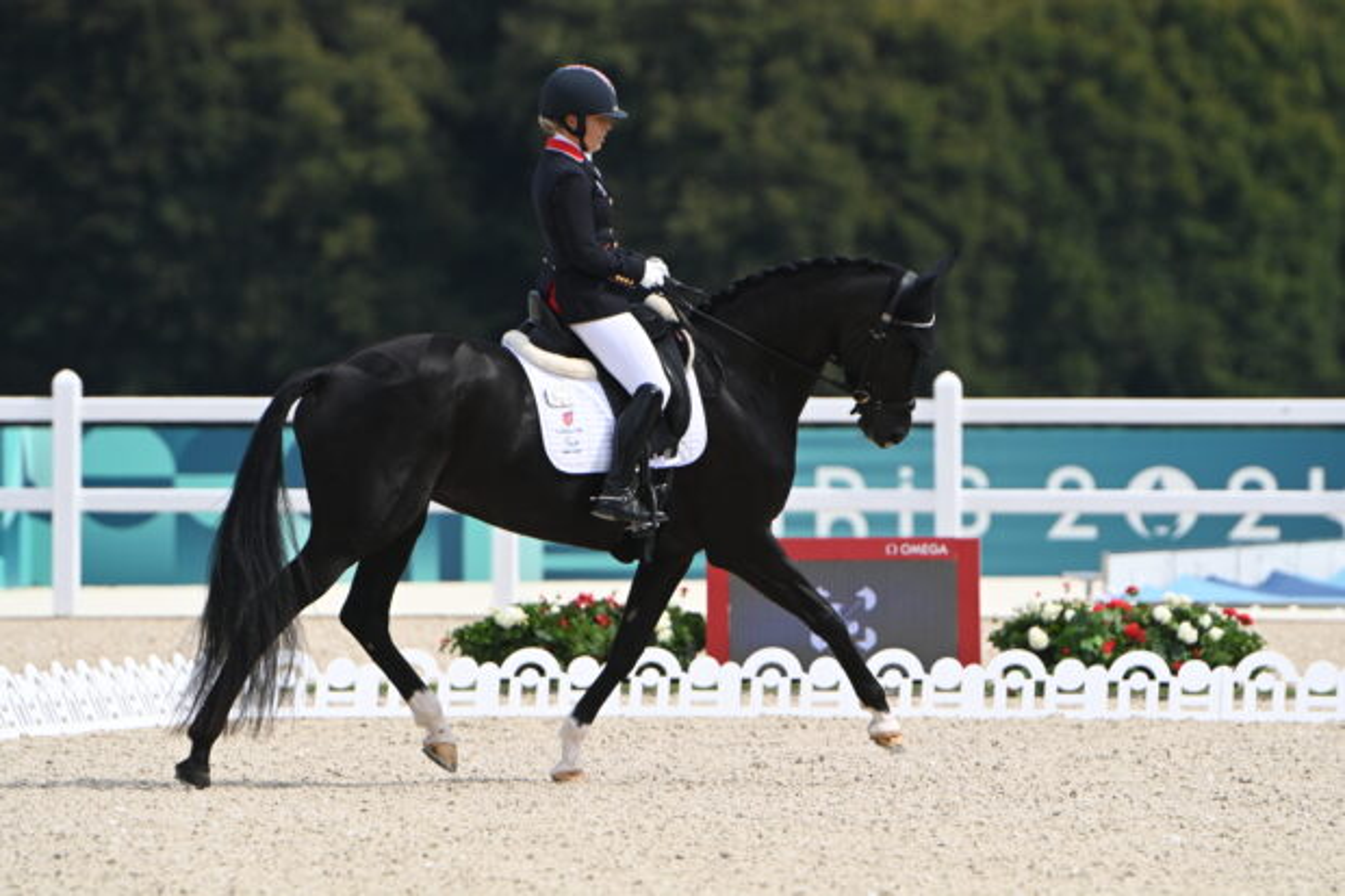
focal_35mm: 560
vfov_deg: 2.5
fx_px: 20915
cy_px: 448
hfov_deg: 3.7
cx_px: 672
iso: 500
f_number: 9
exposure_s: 1/1000
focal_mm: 560
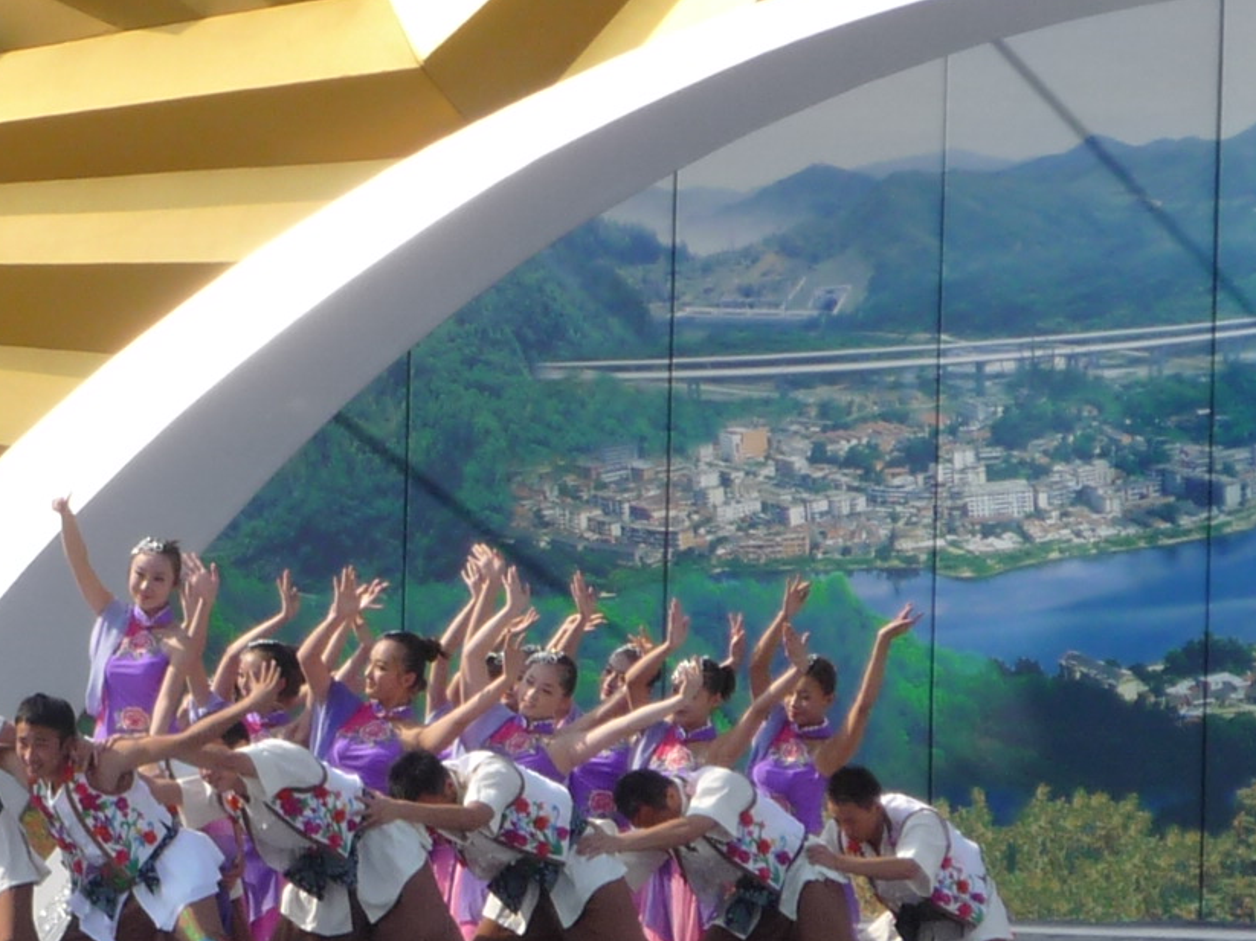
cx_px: 174
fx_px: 11283
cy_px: 775
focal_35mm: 311
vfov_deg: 4.8
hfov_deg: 6.4
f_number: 5.1
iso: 100
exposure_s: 1/500
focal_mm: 16.5
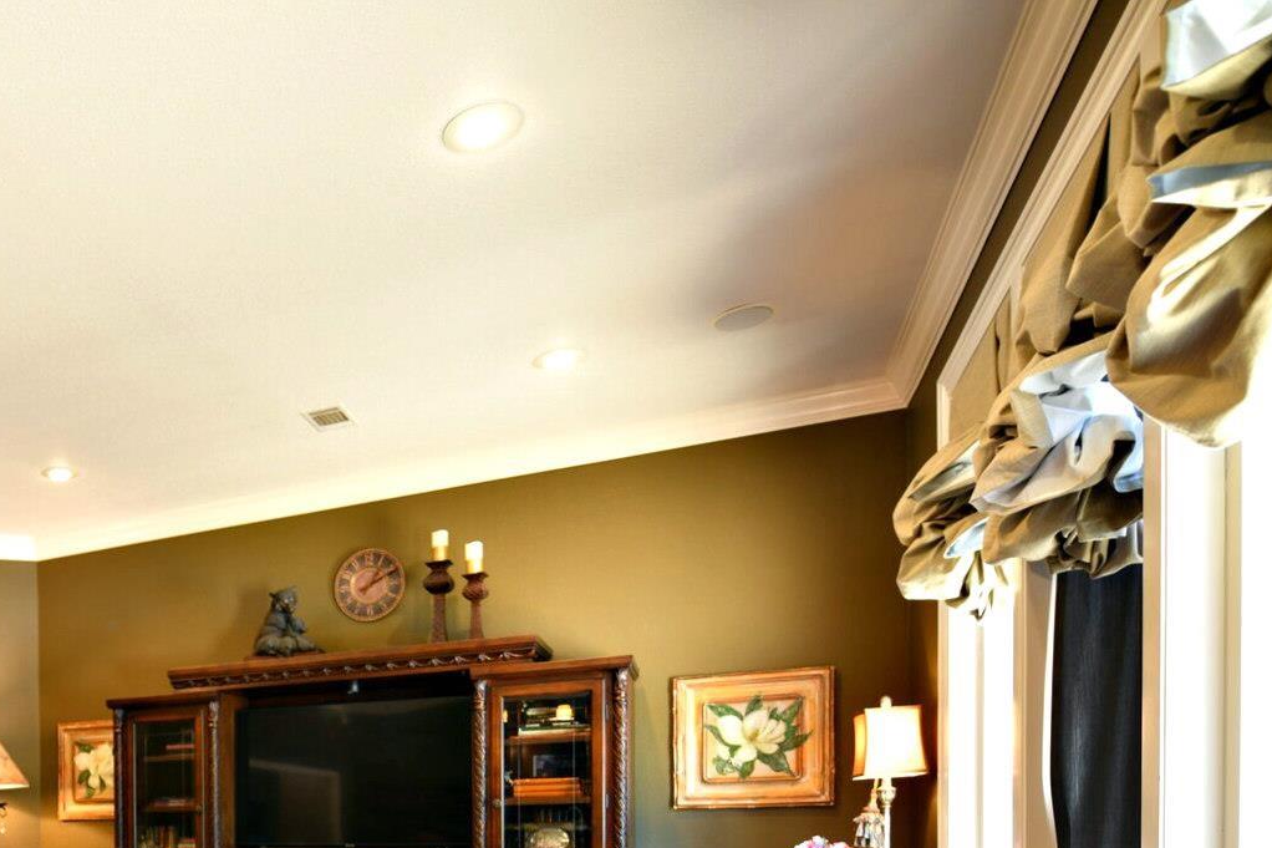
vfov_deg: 38.7
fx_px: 1060
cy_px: 847
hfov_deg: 52.9
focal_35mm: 30
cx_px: 86
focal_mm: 15
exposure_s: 1/13
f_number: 2.8
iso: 160
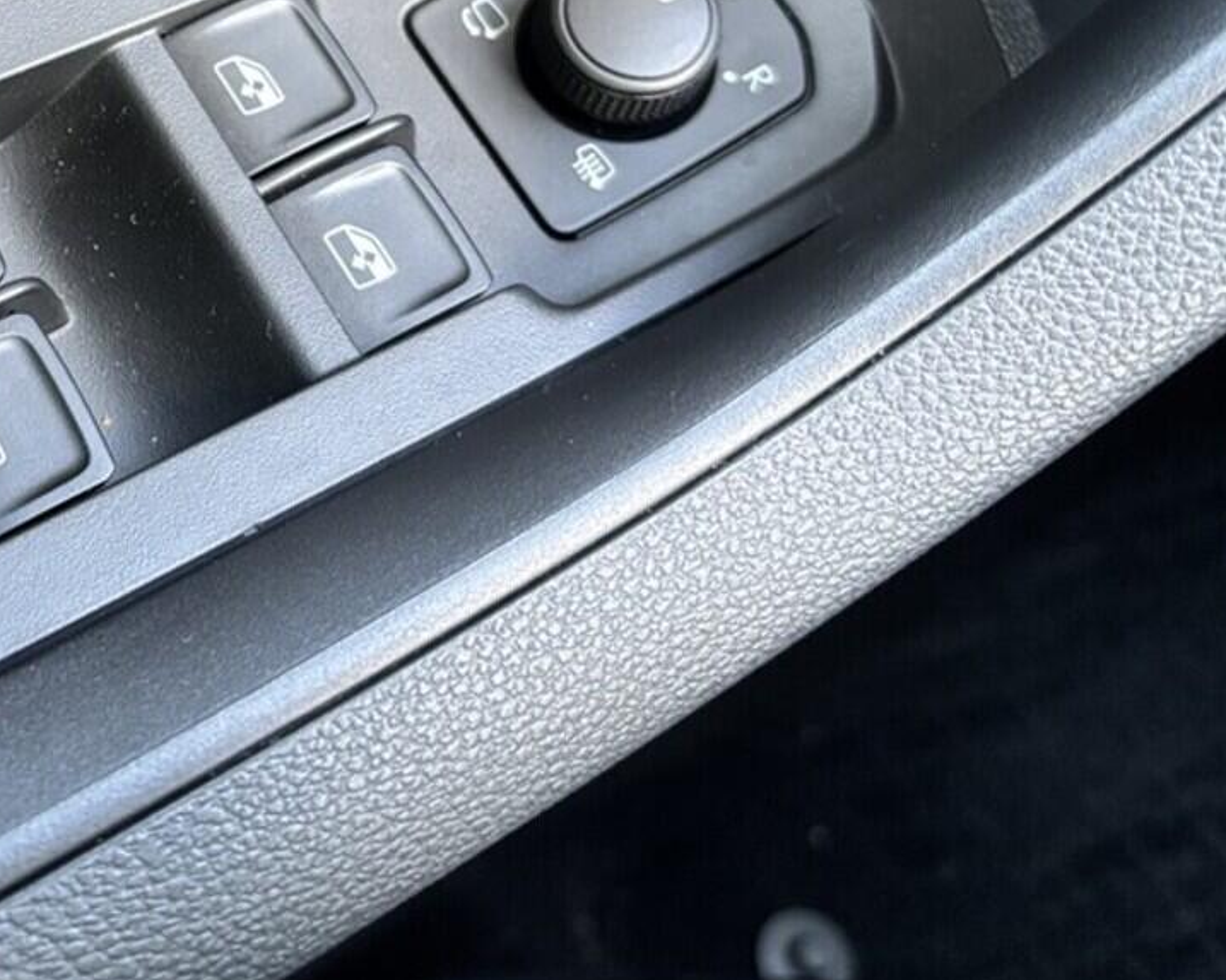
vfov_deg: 28.3
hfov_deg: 33.9
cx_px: 39
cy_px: 67
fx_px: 1850
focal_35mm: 51
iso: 500
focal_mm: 5.96
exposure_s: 1/48
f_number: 1.6
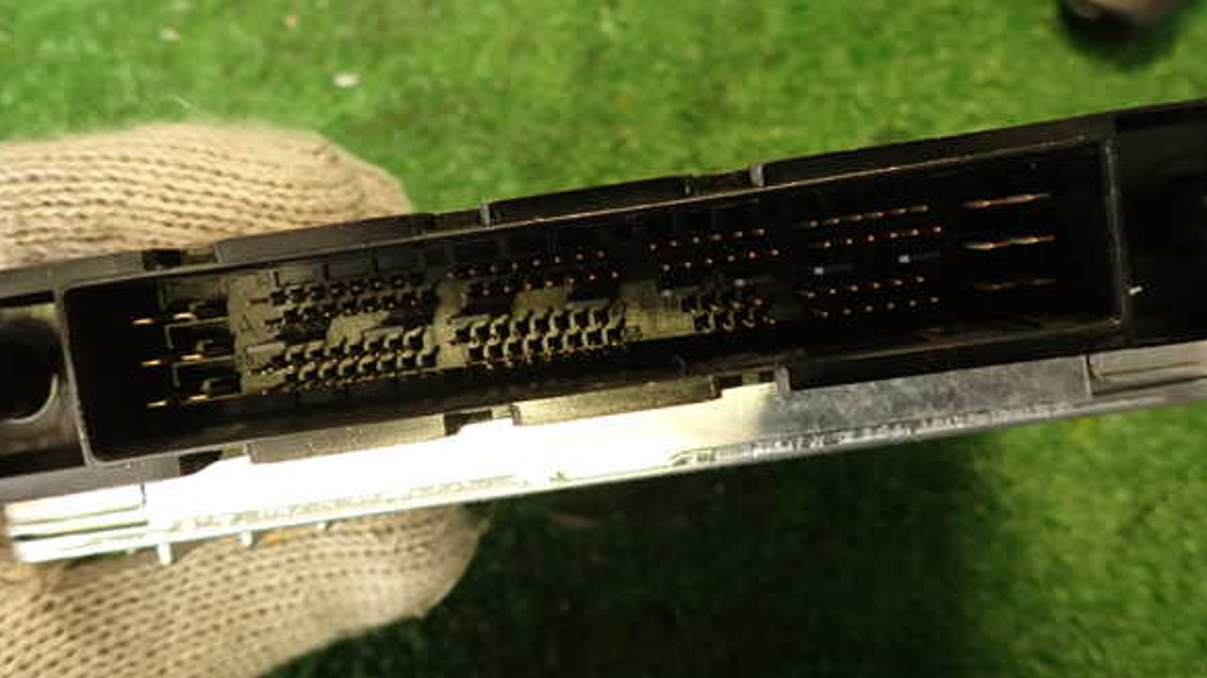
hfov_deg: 67.9
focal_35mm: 28
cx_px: 601
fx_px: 896
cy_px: 314
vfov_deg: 41.4
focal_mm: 4.5
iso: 250
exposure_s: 1/30
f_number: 2
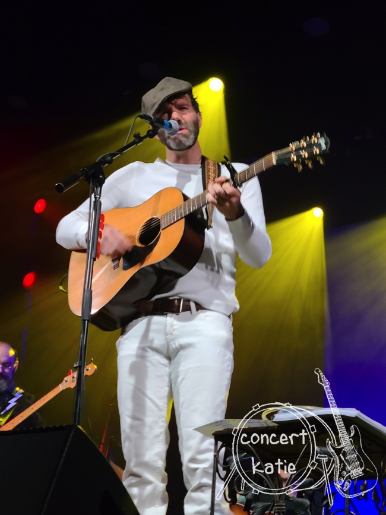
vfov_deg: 63.5
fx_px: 416
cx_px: 193
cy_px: 258
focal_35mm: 28
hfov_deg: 49.7
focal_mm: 5.9
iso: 320
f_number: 2
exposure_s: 1/30
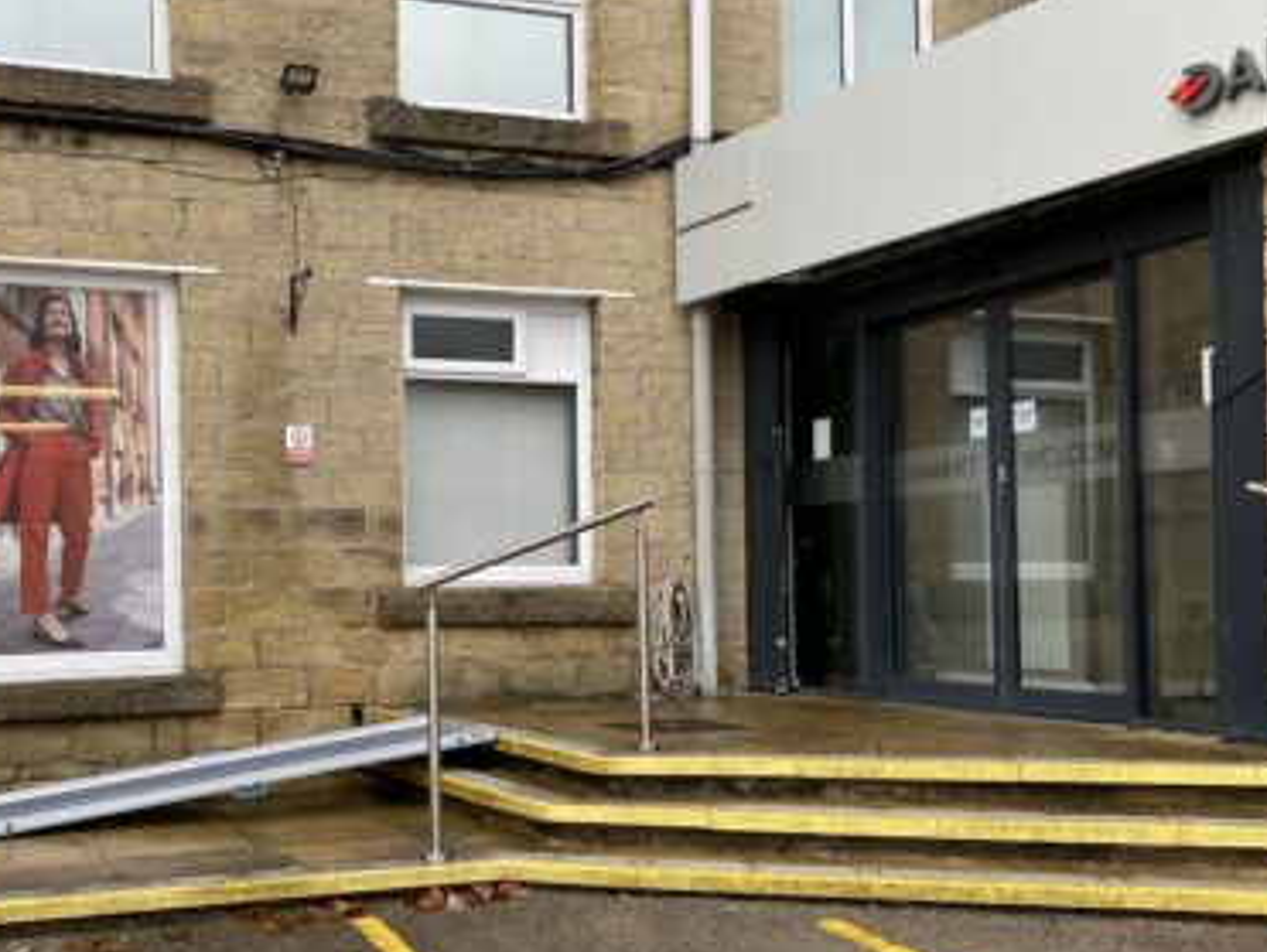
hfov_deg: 43.8
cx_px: 376
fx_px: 1539
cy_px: 563
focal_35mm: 42
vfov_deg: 34.3
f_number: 1.8
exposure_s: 1/318
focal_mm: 4.25
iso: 32
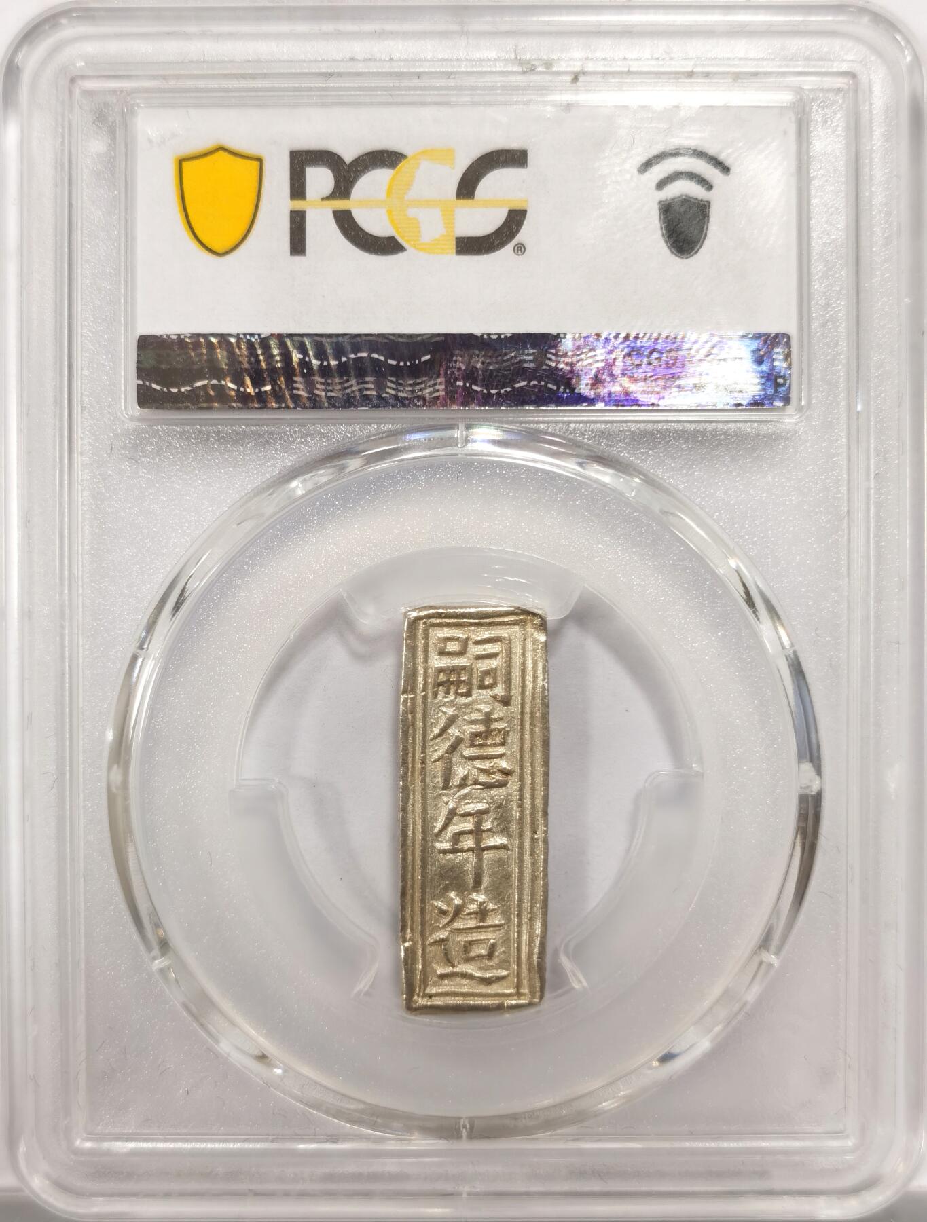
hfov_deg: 27.2
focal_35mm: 54
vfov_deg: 35.4
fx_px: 1915
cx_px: 464
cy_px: 611
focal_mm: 5.56
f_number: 16
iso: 100
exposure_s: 1/100
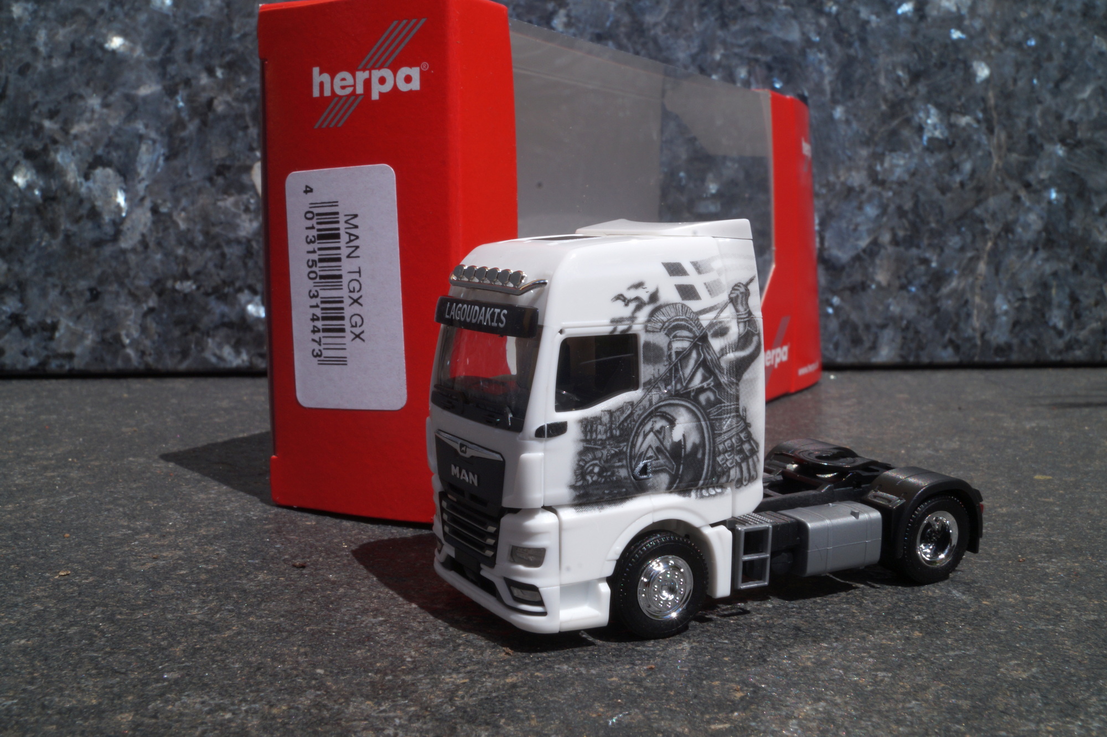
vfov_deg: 34.2
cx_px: 554
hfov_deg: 49.6
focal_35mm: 39
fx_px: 1199
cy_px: 368
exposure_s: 1/60
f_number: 25
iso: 125
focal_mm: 26
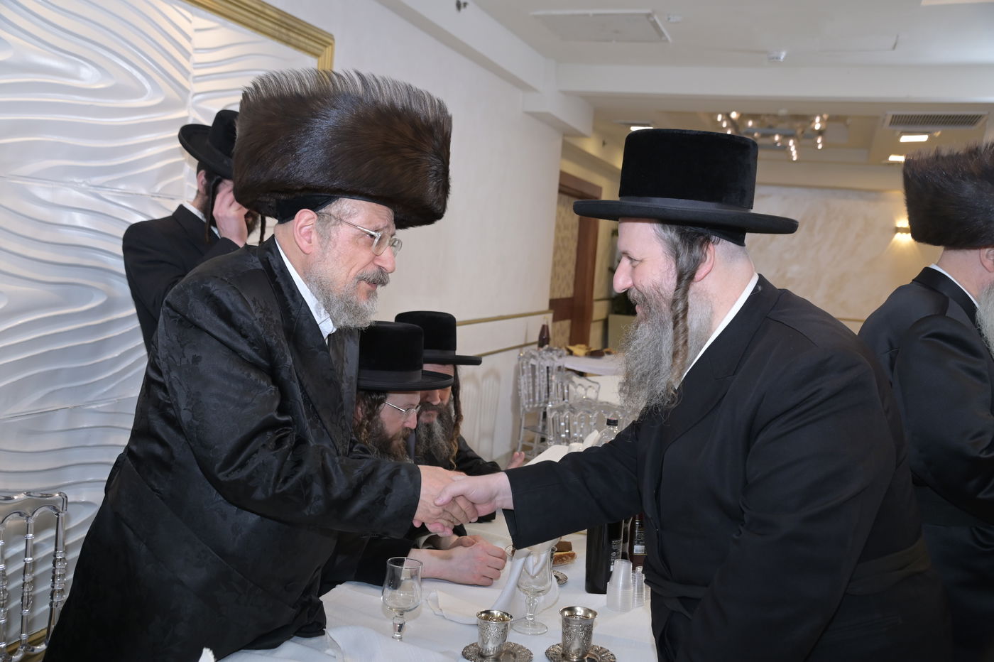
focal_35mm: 38
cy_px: 331
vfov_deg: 35.0
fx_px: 1049
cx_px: 497
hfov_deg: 50.7
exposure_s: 1/200
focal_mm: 38
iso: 1250
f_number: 5.6
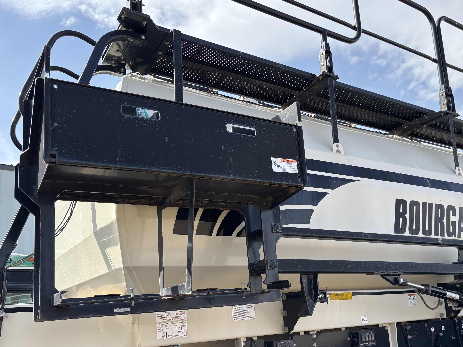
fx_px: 455
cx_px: 268
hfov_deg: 53.7
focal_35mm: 34
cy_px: 216
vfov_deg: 41.5
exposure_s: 1/1381
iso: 50
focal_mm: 5.96
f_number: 1.6
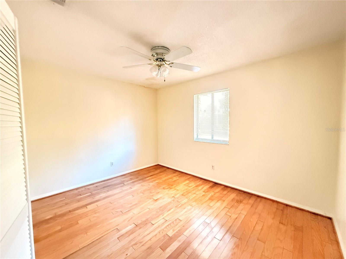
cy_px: 130
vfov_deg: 85.7
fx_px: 140
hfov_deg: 102.1
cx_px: 173
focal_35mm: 14
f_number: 2.2
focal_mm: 2.22
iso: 2500
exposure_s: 1/23
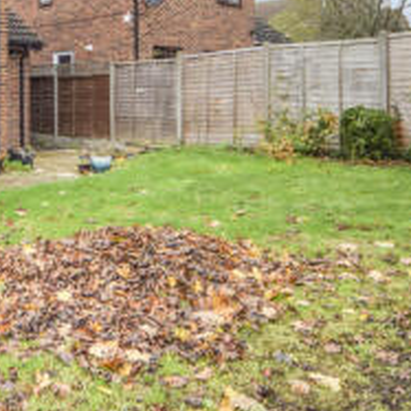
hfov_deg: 39.5
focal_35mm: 39
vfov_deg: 41.0
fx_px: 524
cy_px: 82
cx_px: 35
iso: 100
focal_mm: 12
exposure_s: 1/80
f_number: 4.5
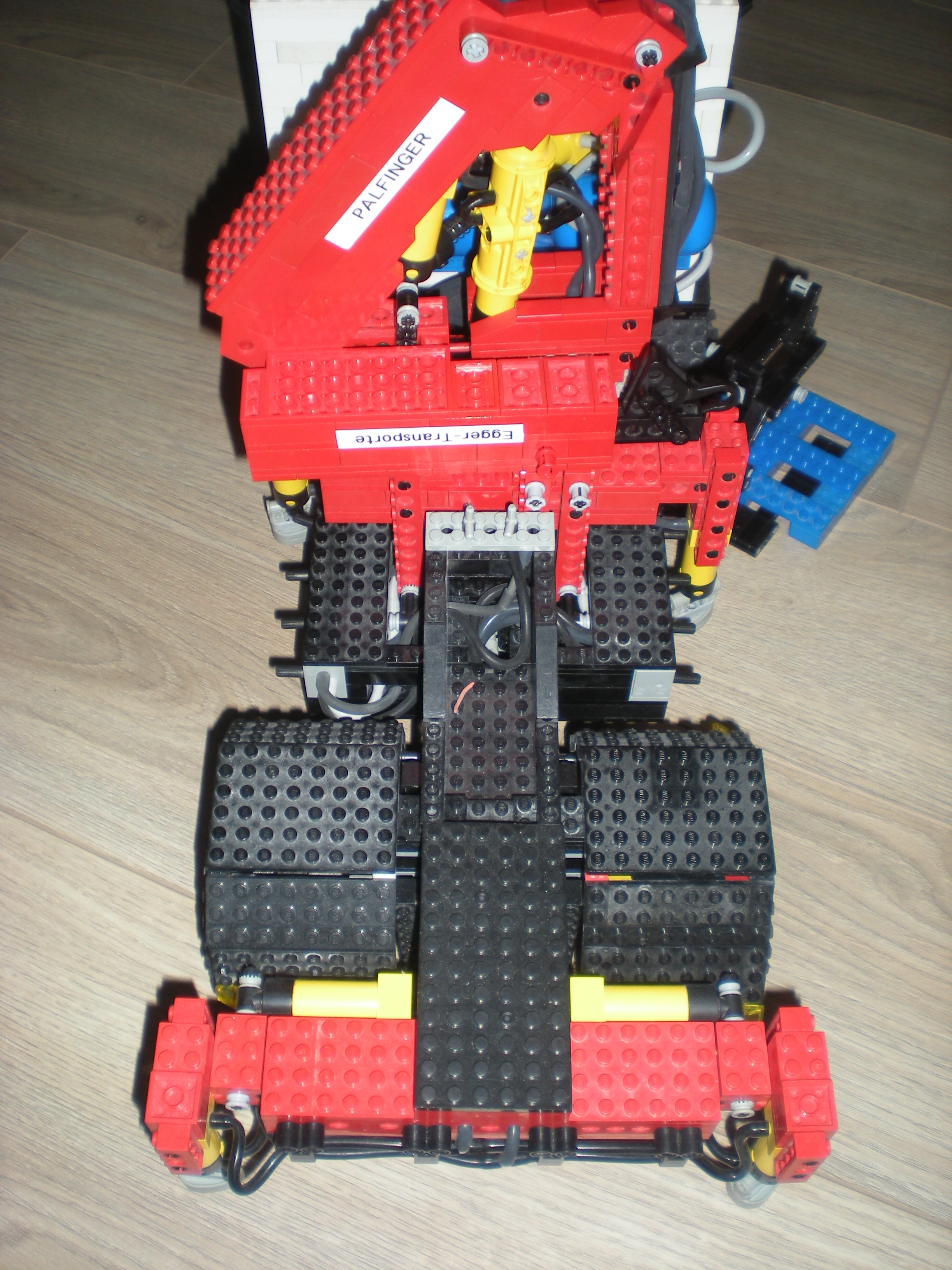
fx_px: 1393
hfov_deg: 37.7
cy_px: 635
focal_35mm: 38
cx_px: 476
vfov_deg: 49.0
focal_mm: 6.3
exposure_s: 1/60
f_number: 3.1
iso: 64
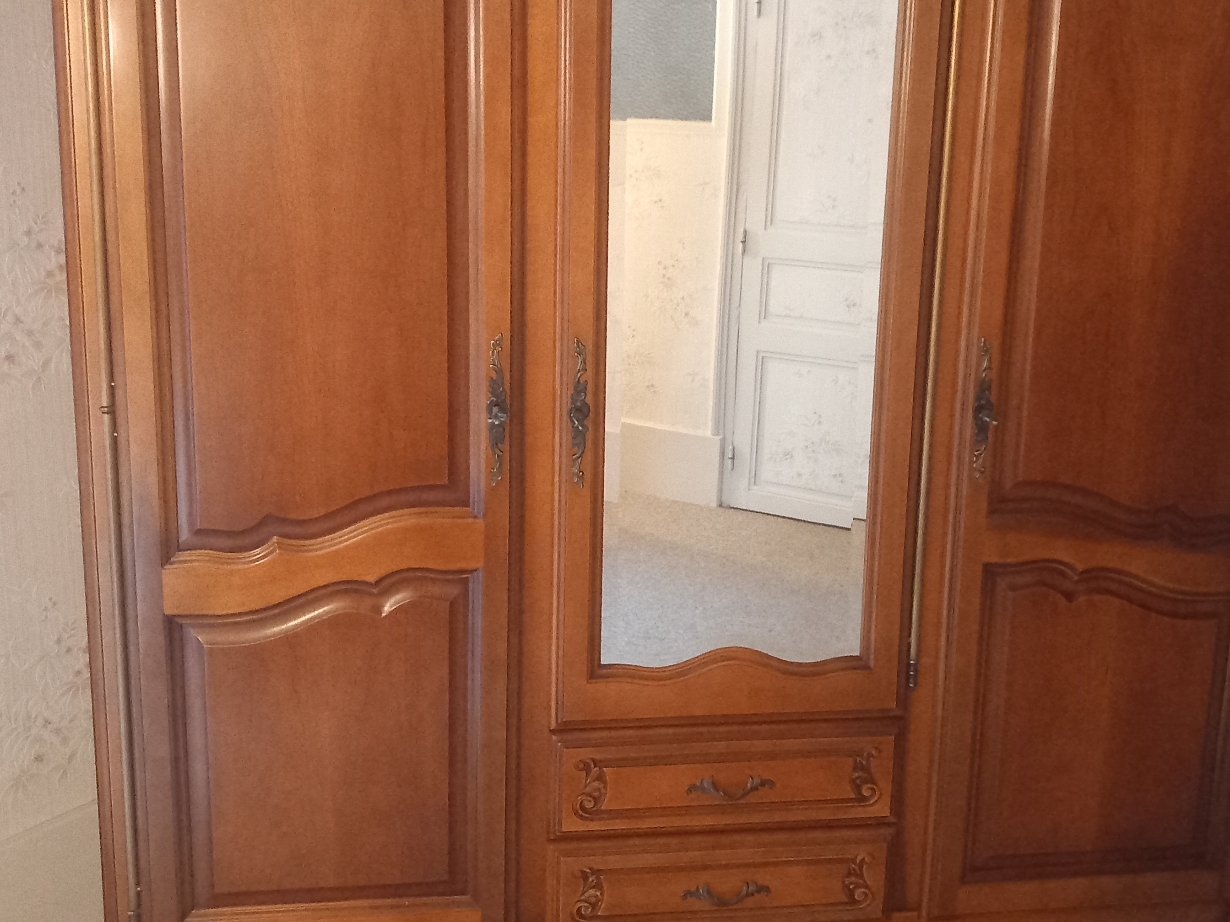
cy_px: 361
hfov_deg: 45.8
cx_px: 646
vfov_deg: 35.0
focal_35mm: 41
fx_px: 1457
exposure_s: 1/14.3
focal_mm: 4
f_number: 1.8
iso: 1250
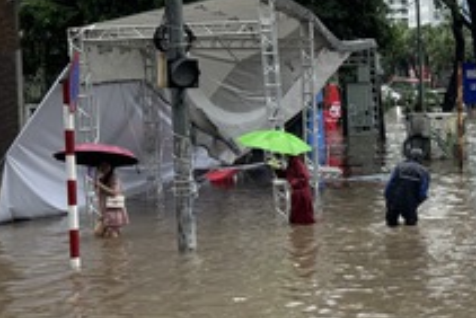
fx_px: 1032
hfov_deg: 21.9
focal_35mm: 78
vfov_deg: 17.5
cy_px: 177
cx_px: 697
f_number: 1.78
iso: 80
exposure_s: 1/379
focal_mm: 6.76
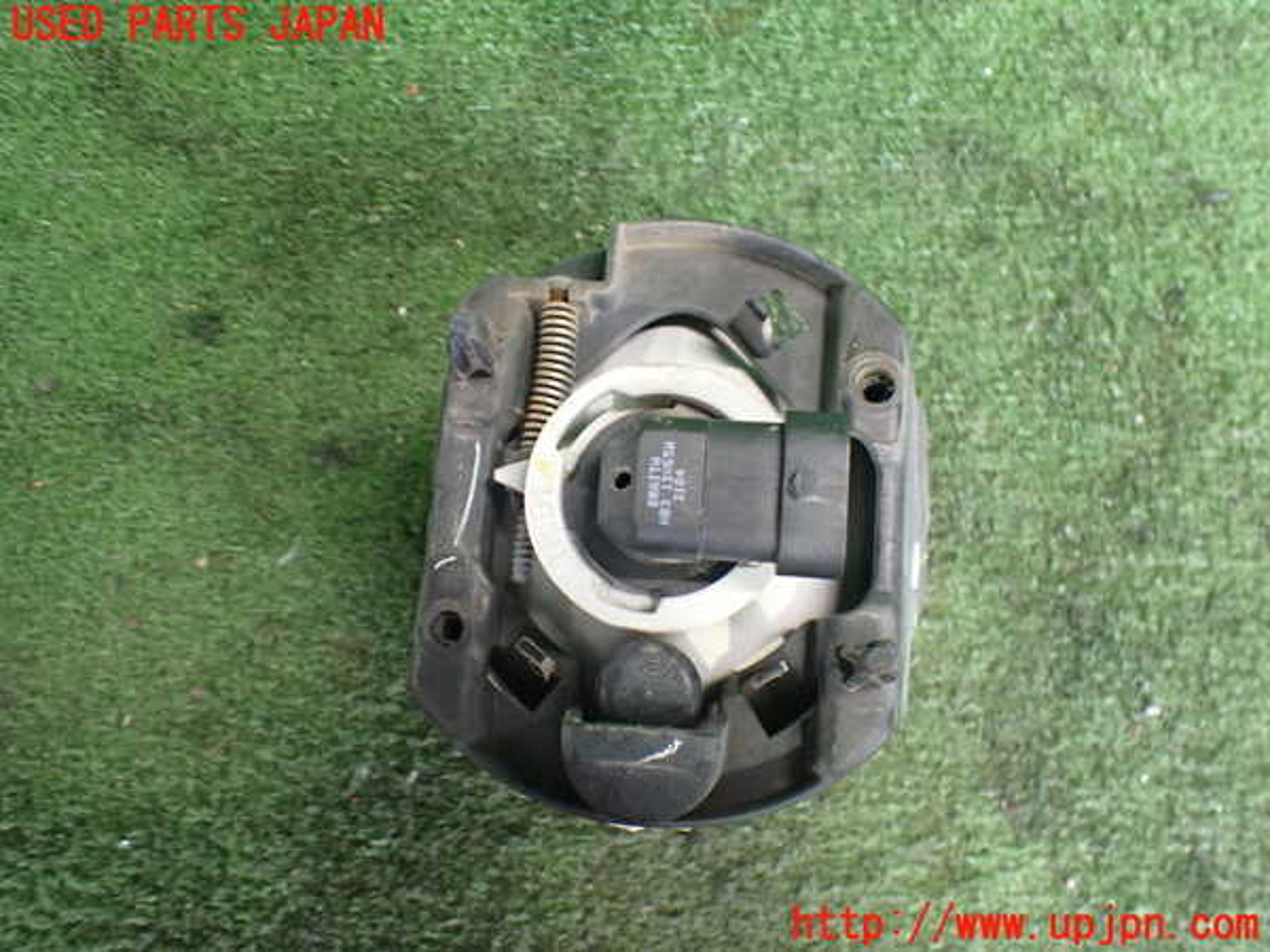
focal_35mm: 30
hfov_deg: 60.0
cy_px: 476
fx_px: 1101
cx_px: 635
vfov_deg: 46.8
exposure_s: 1/50
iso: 800
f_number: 2.3
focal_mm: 5.4
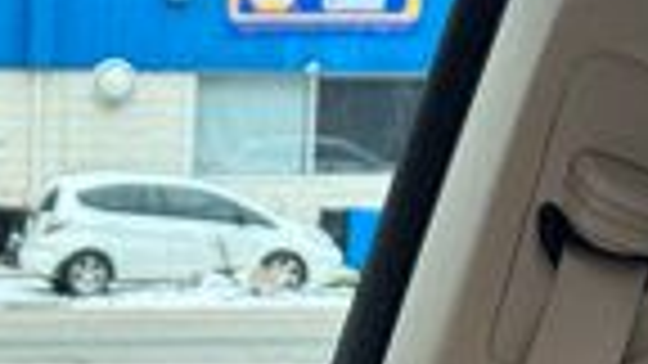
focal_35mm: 232
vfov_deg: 5.0
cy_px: 989
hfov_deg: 9.1
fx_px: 3986
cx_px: -230
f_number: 1.78
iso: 100
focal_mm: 6.76
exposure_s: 1/118
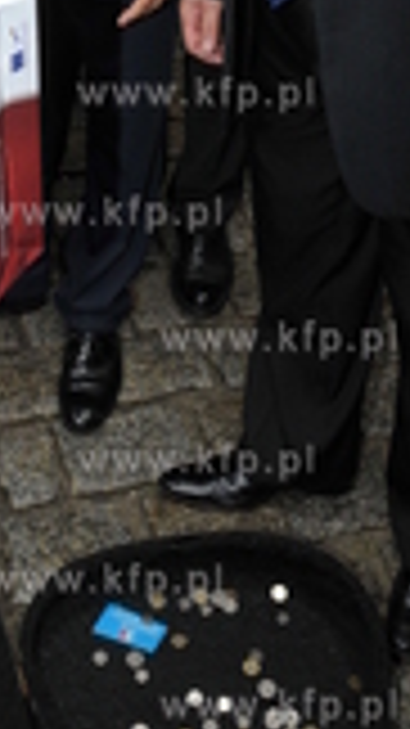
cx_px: 135
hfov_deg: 19.3
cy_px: -36
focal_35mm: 62
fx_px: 1200
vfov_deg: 30.8
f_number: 5.6
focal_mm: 24
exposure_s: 1/250
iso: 400
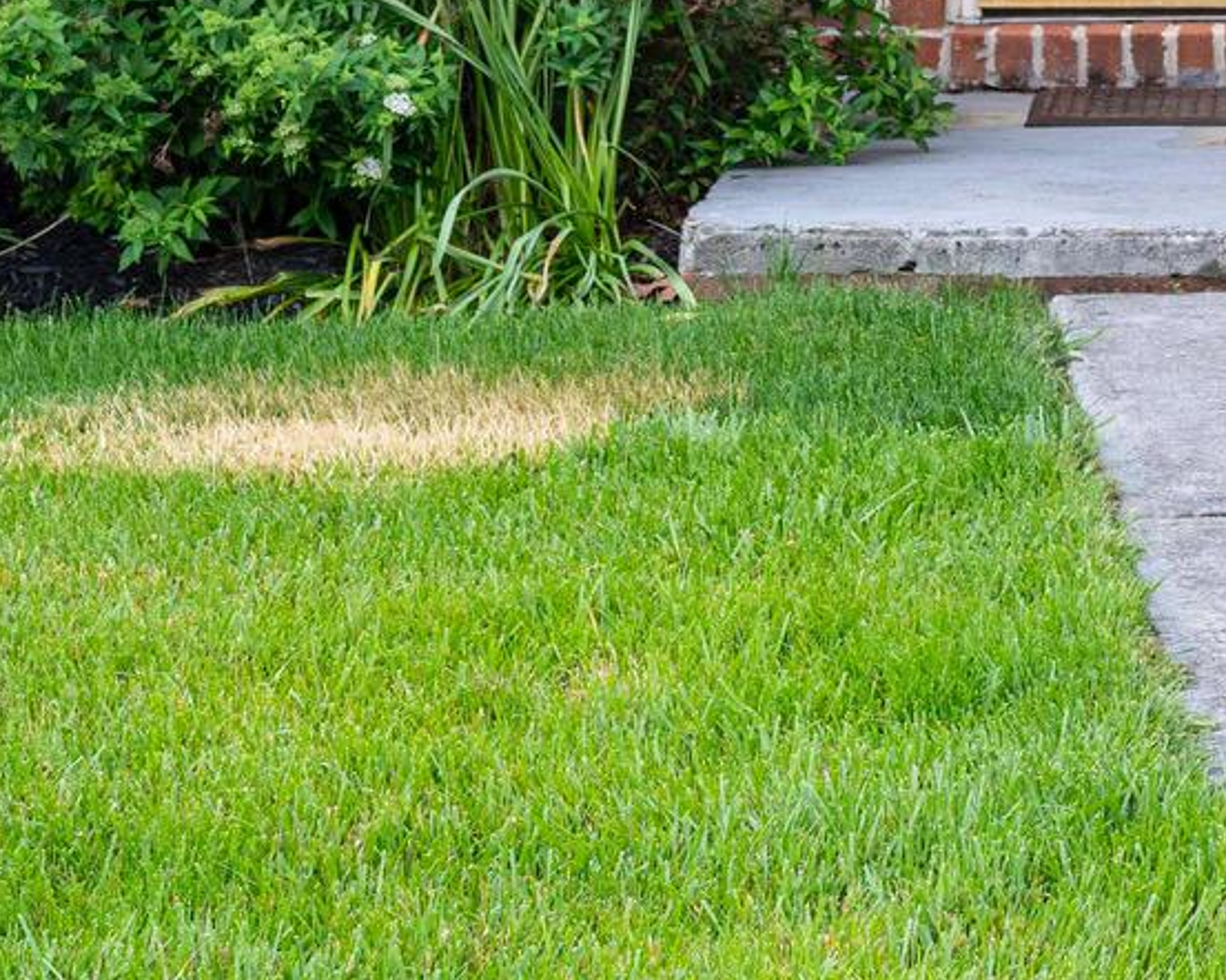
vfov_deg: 7.7
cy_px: -488
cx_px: 1339
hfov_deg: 9.7
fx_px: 7182
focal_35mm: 198
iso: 640
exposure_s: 1/200
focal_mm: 57
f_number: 8
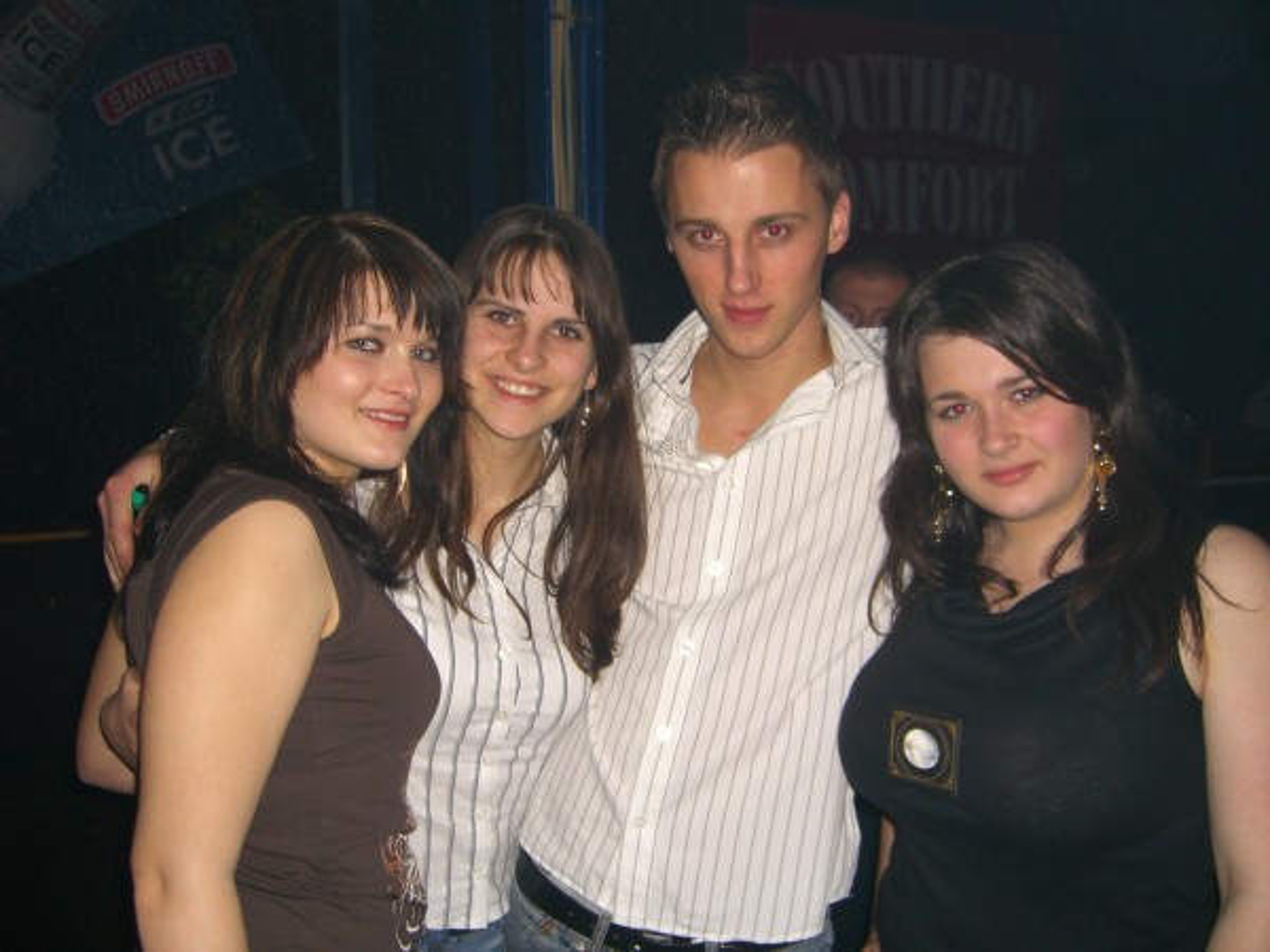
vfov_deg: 37.7
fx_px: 1394
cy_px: 476
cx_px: 635
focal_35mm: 38
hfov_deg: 49.0
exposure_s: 1/60
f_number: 2.8
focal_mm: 7.9
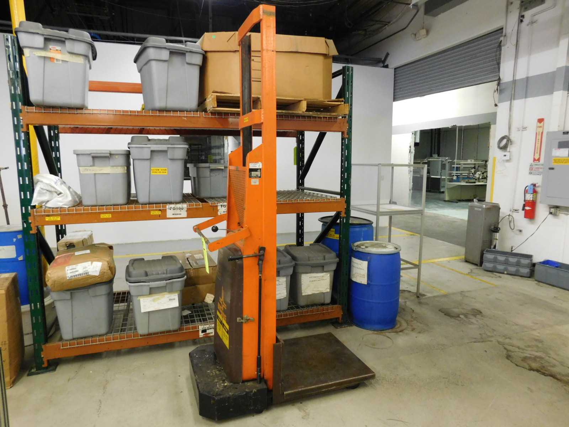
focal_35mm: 23
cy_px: 214
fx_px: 378
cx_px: 284
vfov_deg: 58.9
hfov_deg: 73.9
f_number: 3
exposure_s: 1/25
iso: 400
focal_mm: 4
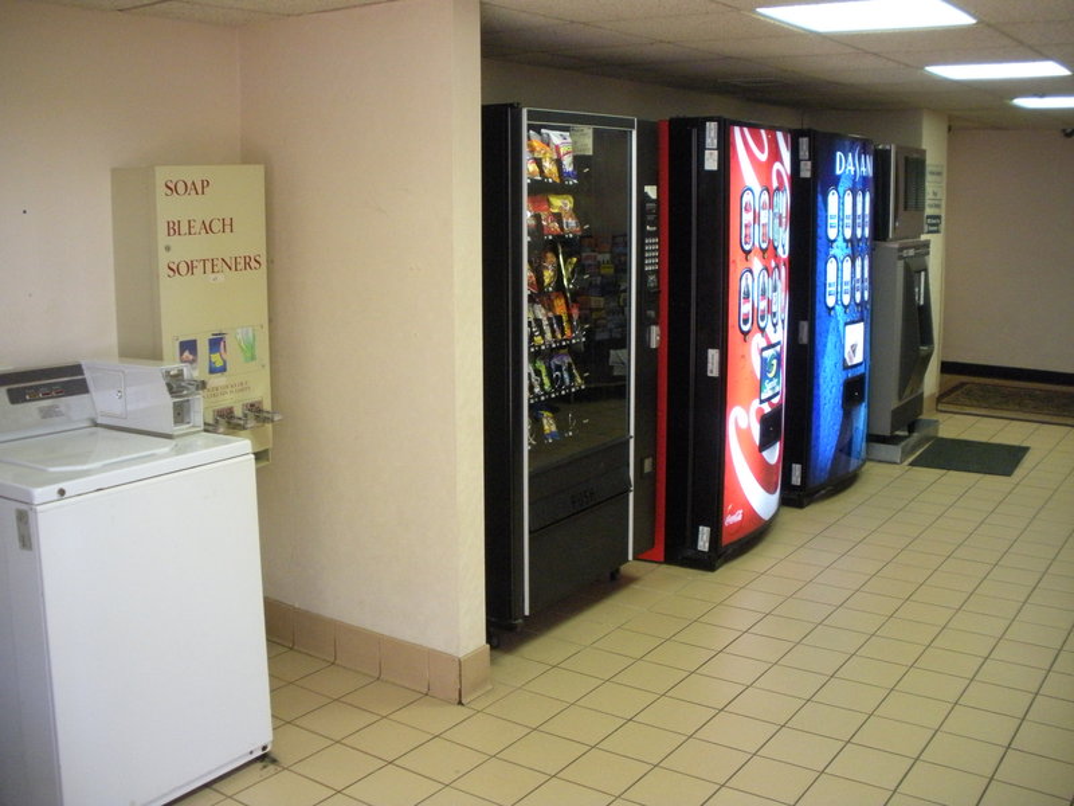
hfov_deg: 51.4
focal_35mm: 36
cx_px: 537
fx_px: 1117
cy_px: 403
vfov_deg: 39.7
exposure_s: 1/33.3
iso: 400
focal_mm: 6.3
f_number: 3.5
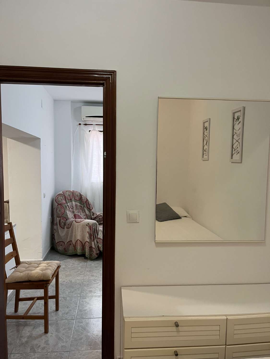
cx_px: 135
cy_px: 180
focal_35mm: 26
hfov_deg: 53.1
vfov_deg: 67.3
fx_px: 270
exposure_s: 1/50
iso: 100
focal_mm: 5.1
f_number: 1.6
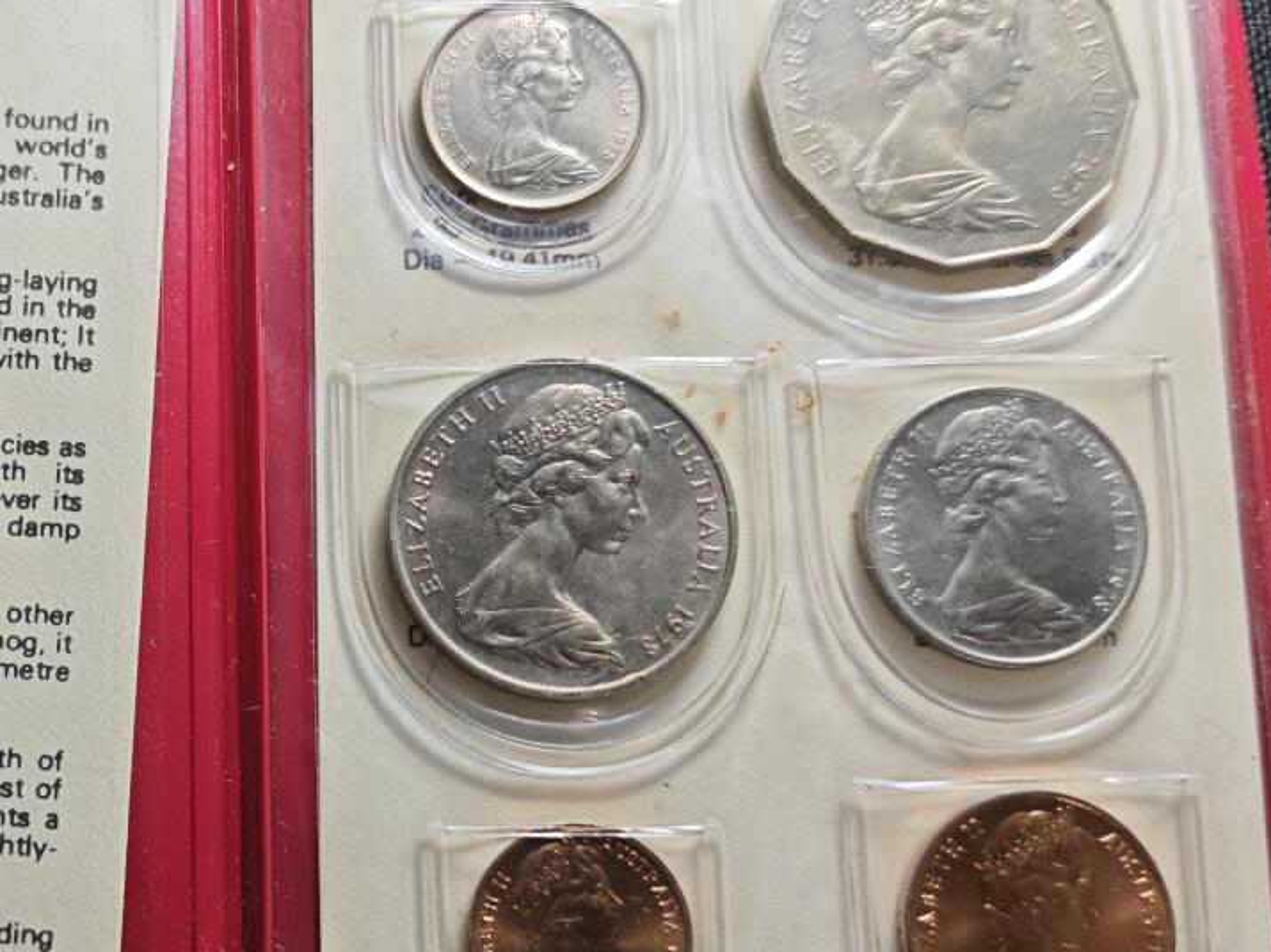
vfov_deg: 30.8
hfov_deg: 38.6
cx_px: 220
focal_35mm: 47
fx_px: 1725
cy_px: 535
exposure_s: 1/72.1
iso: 125
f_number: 1.6
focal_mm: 5.84
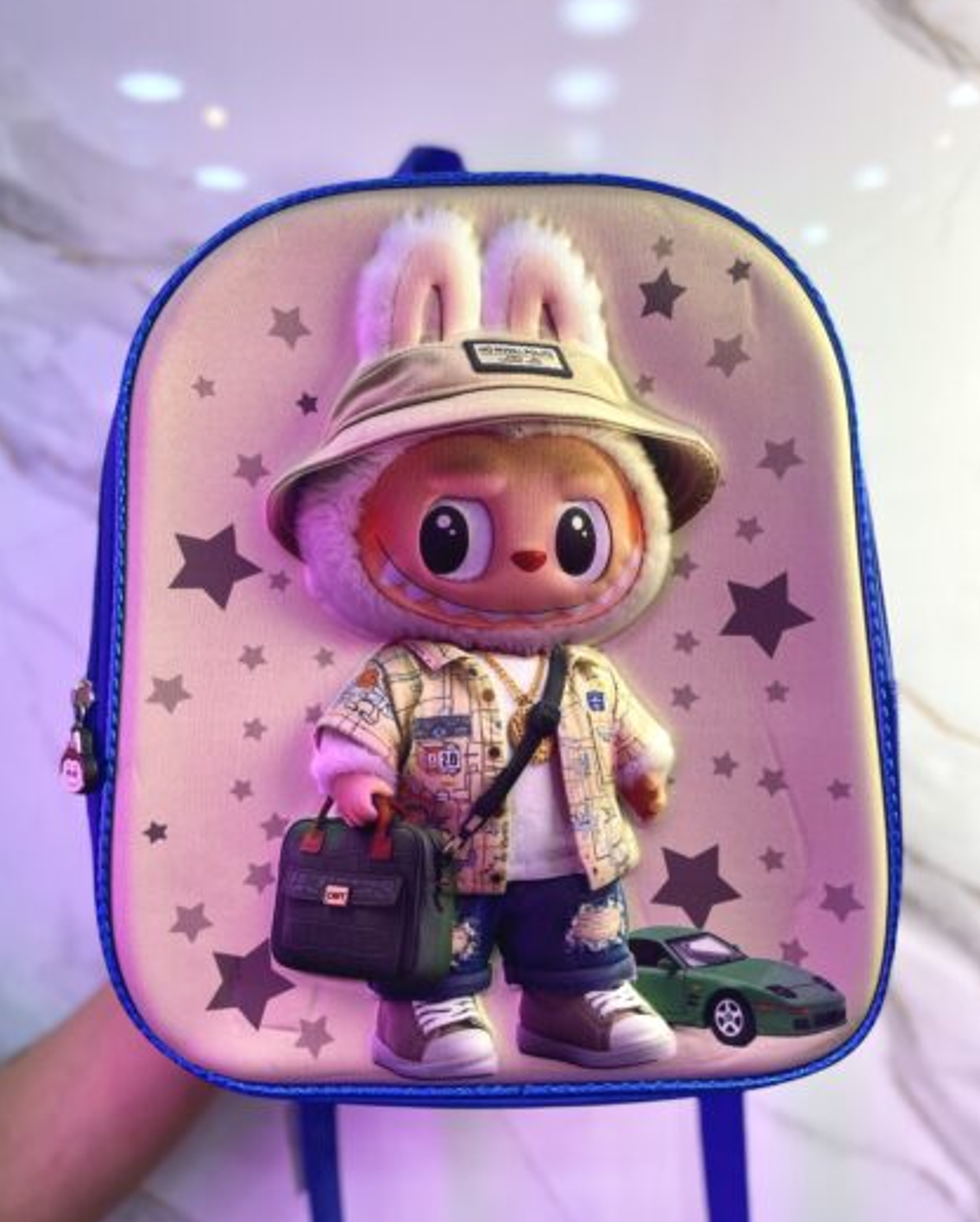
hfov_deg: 51.6
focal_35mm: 28
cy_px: 602
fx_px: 1014
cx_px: 485
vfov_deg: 62.2
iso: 40
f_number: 1.6
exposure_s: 1/205
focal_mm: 4.2
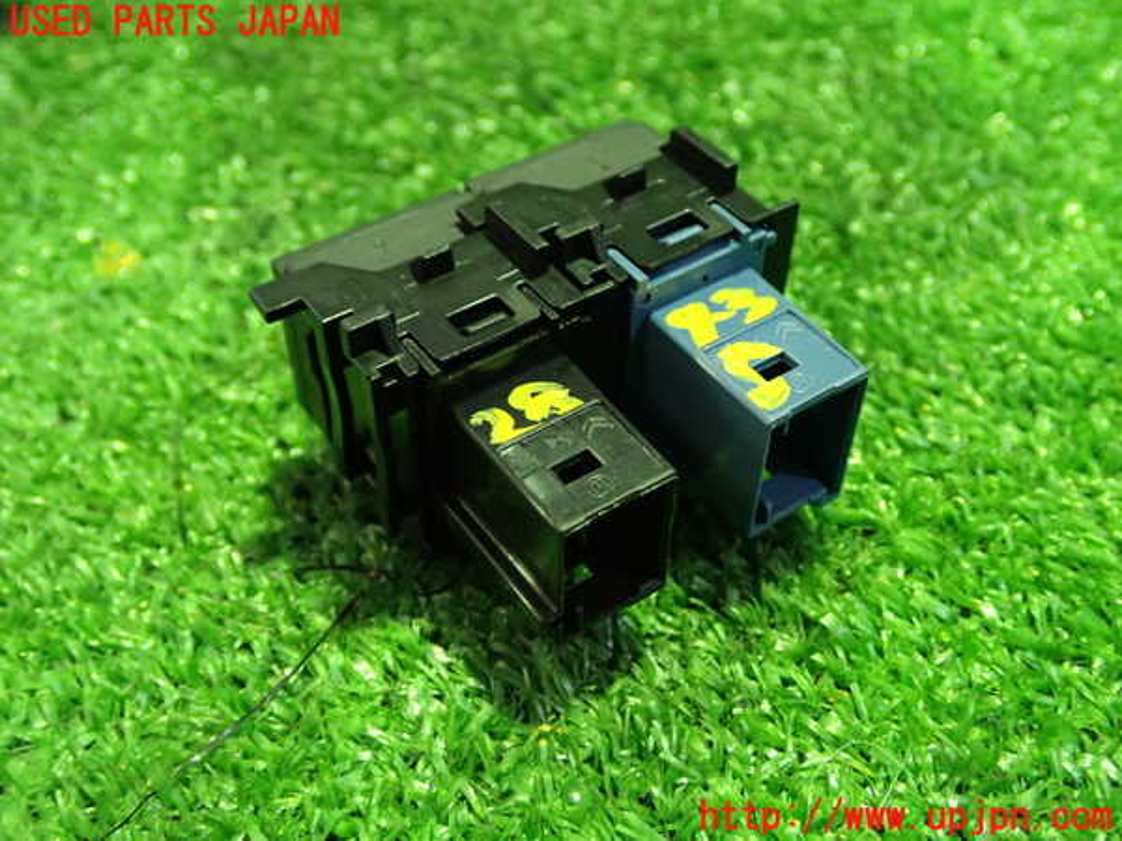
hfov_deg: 45.8
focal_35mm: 41
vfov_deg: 35.1
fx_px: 1329
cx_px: 561
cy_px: 420
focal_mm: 7.31
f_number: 2.8
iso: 800
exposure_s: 1/13
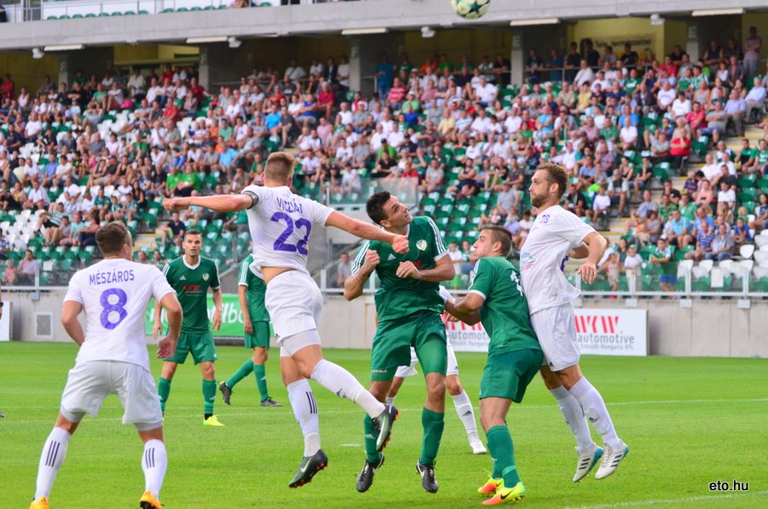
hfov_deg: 12.5
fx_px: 3513
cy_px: 254
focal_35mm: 165
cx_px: 384
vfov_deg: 8.3
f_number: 5
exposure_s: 1/400
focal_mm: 110
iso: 1600
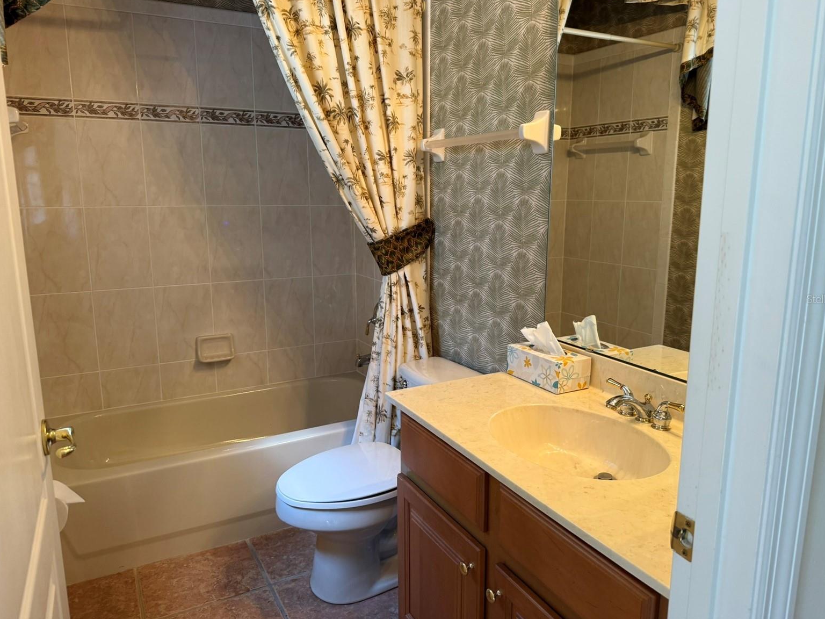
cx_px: 428
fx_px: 596
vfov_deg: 54.9
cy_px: 299
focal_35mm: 25
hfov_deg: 69.4
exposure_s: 1/60
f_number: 1.78
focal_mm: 6.76
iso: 200
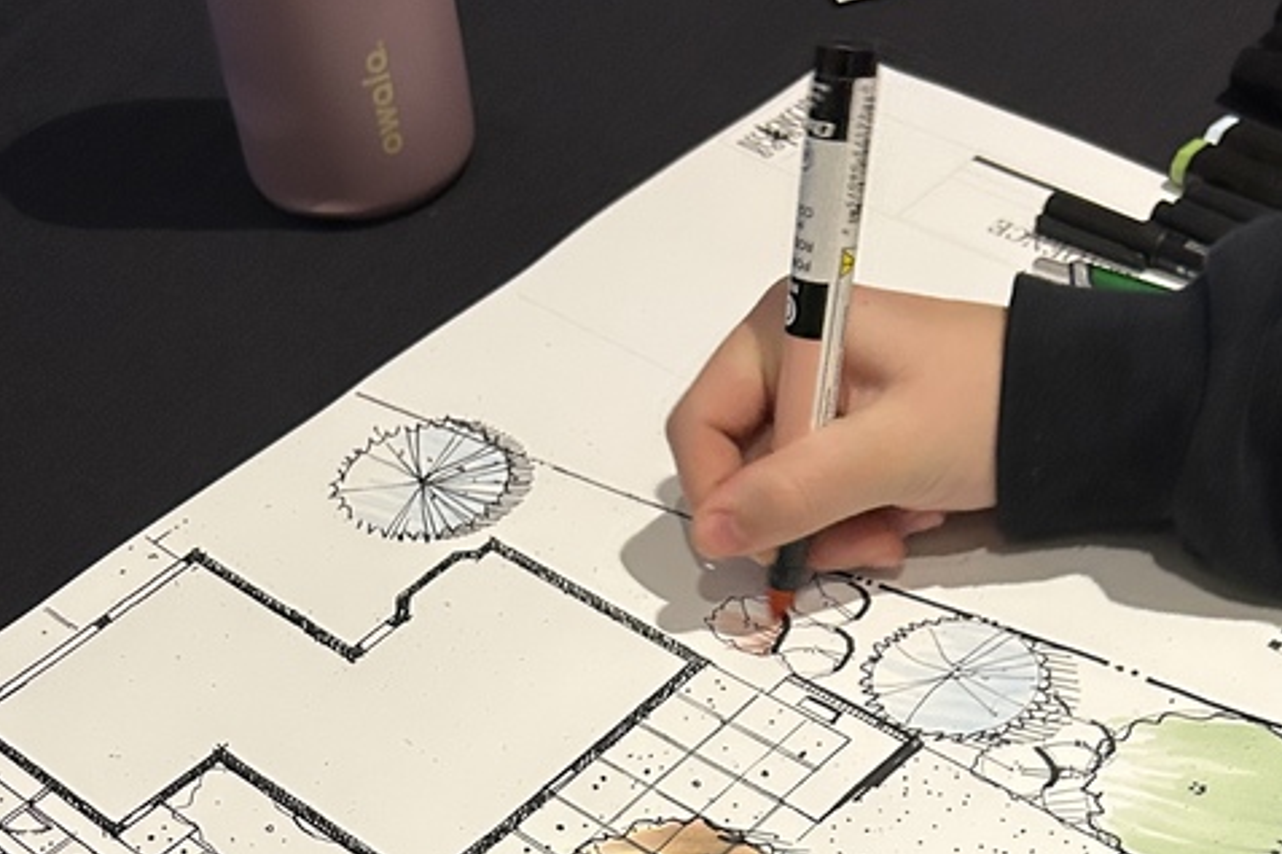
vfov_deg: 21.3
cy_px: 1101
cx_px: 581
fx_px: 2065
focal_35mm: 58
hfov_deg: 34.5
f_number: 1.5
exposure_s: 1/60
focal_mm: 5.7
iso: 400
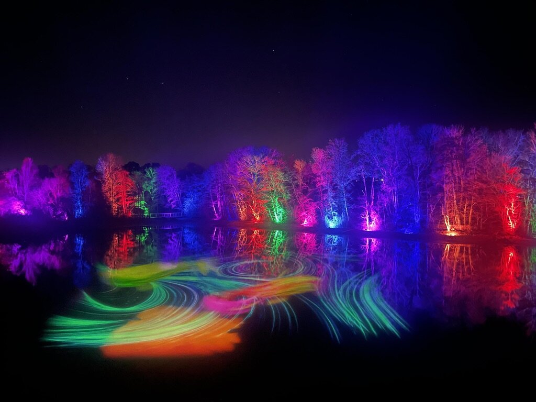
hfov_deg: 67.3
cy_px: 201
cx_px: 268
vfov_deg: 53.1
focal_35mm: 26
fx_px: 403
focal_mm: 4.2
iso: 1000
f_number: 1.6
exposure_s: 1/2
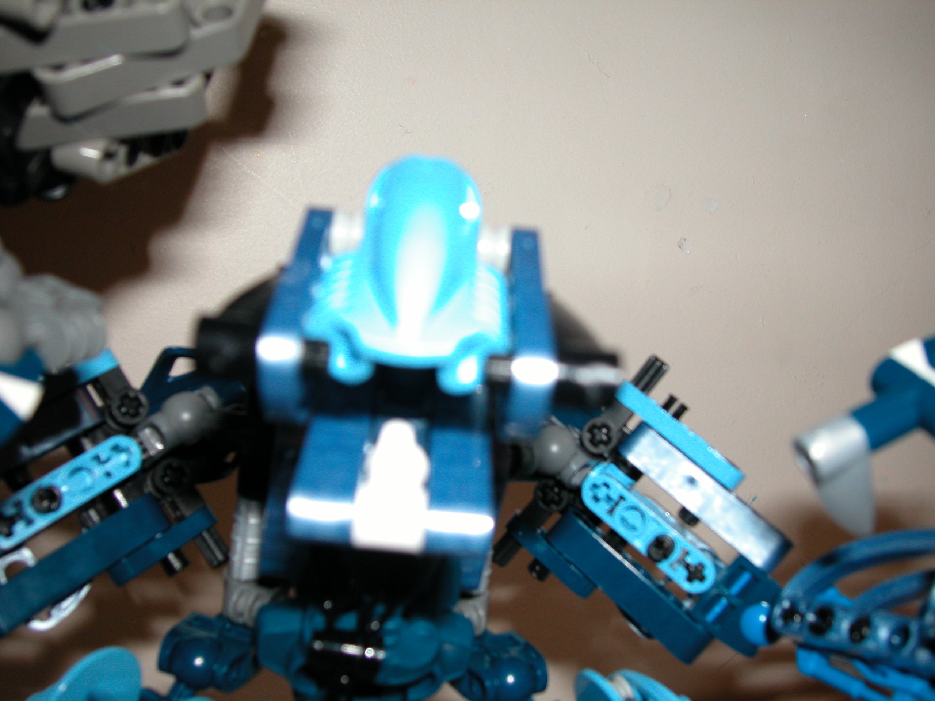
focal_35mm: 38
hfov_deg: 49.0
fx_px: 1026
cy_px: 350
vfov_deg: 37.7
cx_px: 468
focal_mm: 9.7
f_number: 3.1
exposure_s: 1/60
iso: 125
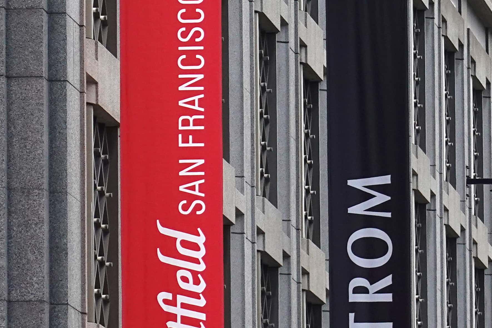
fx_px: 8460
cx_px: 285
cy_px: 240
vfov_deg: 2.2
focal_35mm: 619
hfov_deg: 3.3
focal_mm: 72
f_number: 5.6
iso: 200
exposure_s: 1/500
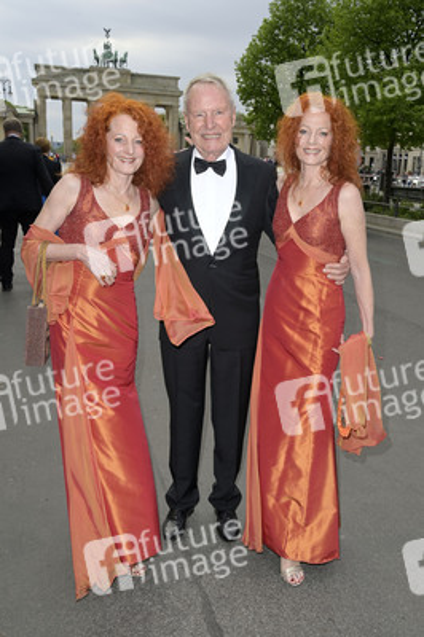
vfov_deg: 60.3
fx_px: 549
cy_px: 318
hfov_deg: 42.3
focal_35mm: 31
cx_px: 212
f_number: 8
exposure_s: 1/250
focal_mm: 31
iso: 500
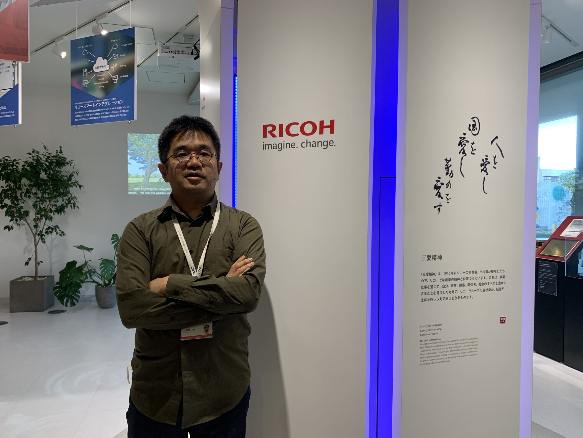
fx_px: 438
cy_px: 219
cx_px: 292
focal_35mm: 26
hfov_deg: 67.3
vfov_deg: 53.1
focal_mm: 4.25
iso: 80
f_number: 1.8
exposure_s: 1/92
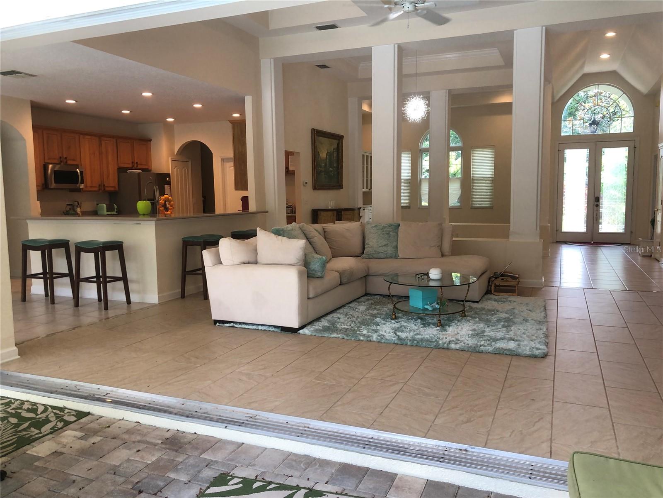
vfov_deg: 49.7
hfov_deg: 63.4
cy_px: 249
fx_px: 536
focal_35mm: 28
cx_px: 332
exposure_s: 1/40
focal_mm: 4
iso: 25
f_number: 1.8
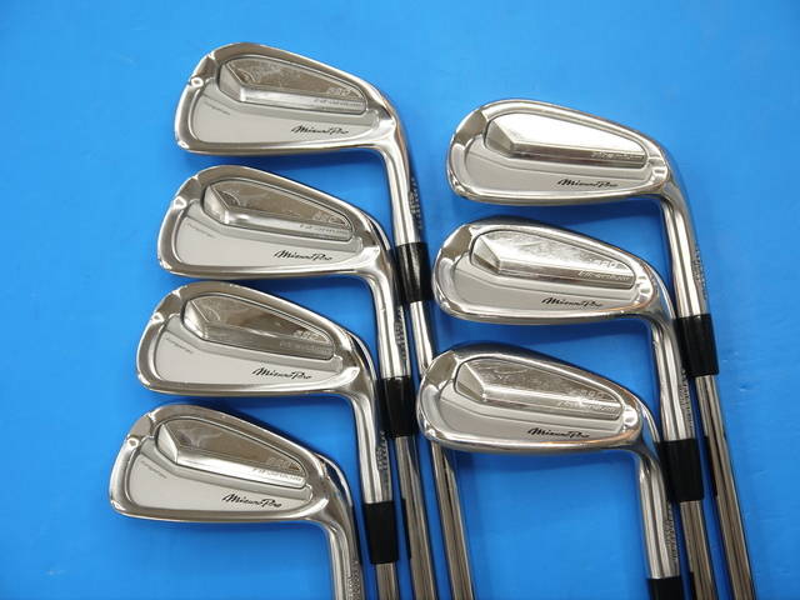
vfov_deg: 29.1
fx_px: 1156
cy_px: 300
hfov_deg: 38.2
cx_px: 400
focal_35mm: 50
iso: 200
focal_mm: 25
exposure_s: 1/60
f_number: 4.6
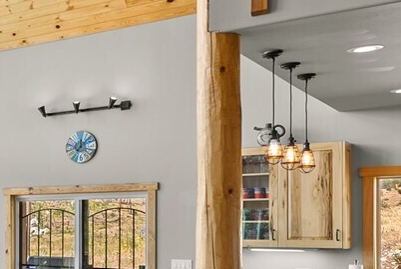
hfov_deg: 25.8
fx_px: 691
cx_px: -169
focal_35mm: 62
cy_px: 210
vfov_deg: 21.7
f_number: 5.6
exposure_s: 1/5
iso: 200
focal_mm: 14.7
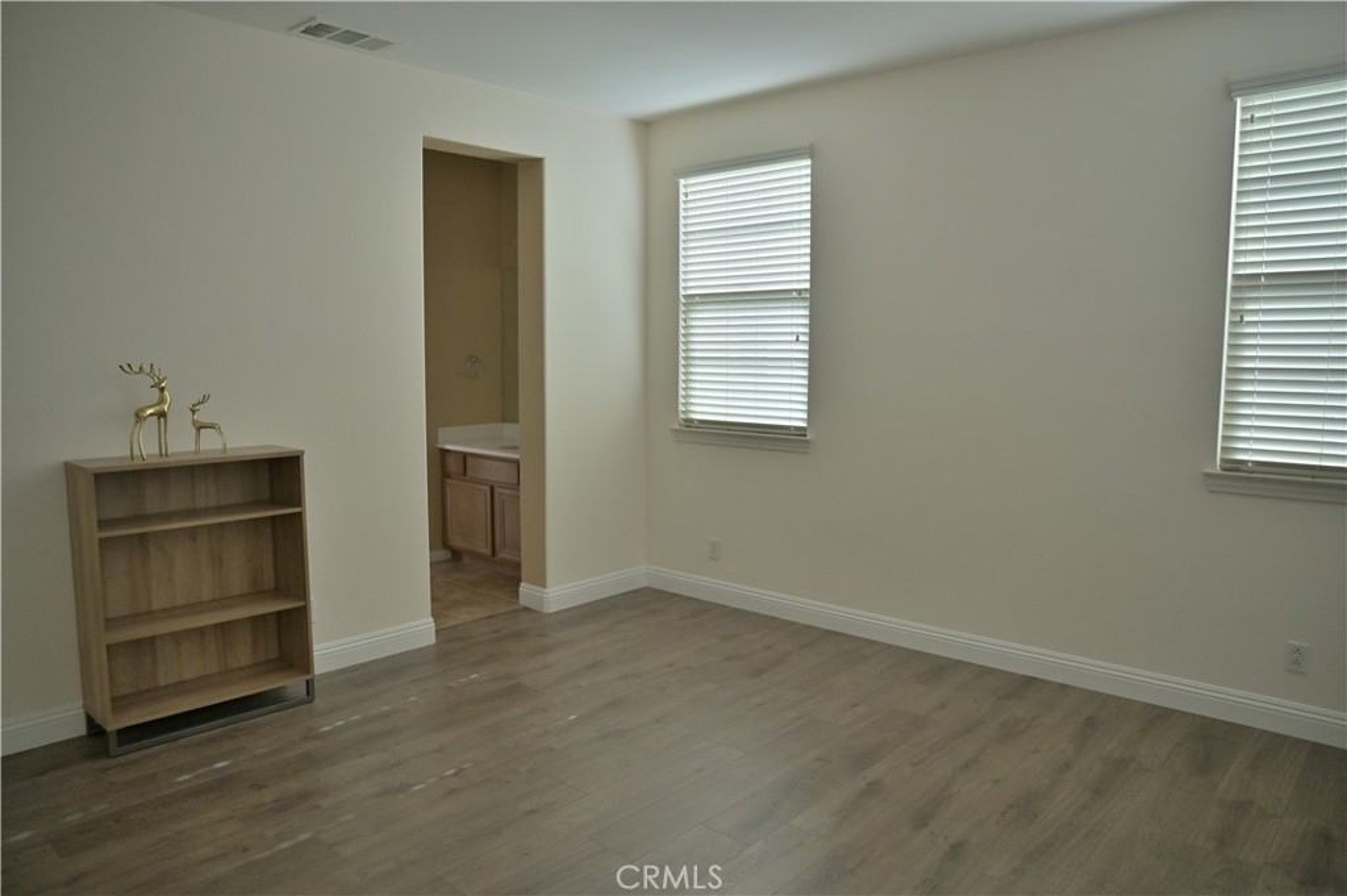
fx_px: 897
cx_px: 674
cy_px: 448
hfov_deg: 73.8
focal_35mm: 24
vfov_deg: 53.1
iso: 800
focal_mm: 24
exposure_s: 1/2000
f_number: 2.8
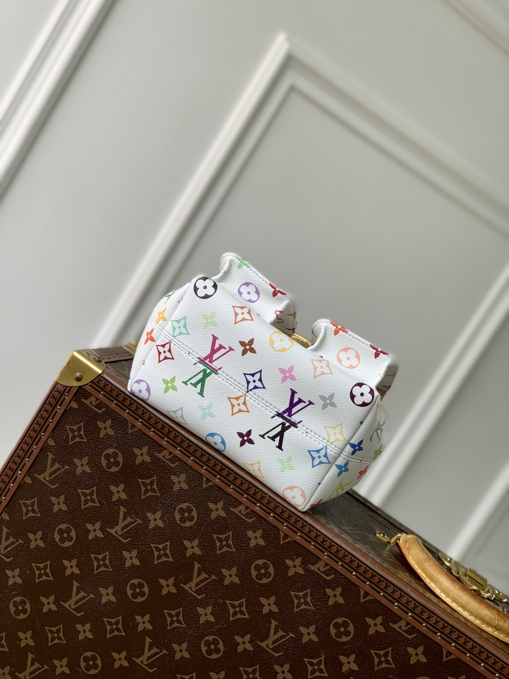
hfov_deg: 28.0
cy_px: 340
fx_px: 1019
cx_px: 254
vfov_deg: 36.8
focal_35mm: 52
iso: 16
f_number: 2.4
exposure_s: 1/186
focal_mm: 6
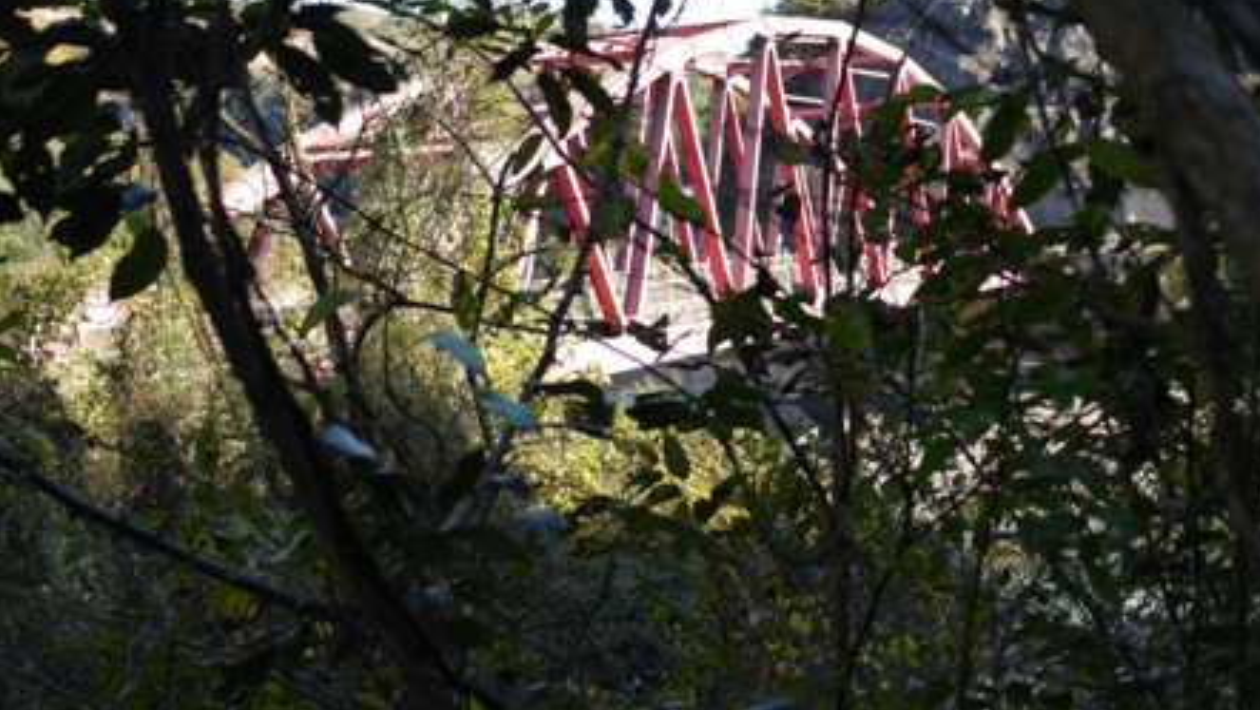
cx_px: 636
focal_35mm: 53
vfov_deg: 22.6
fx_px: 1771
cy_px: 234
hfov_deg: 39.2
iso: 200
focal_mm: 24
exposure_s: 1/250
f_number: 4.8
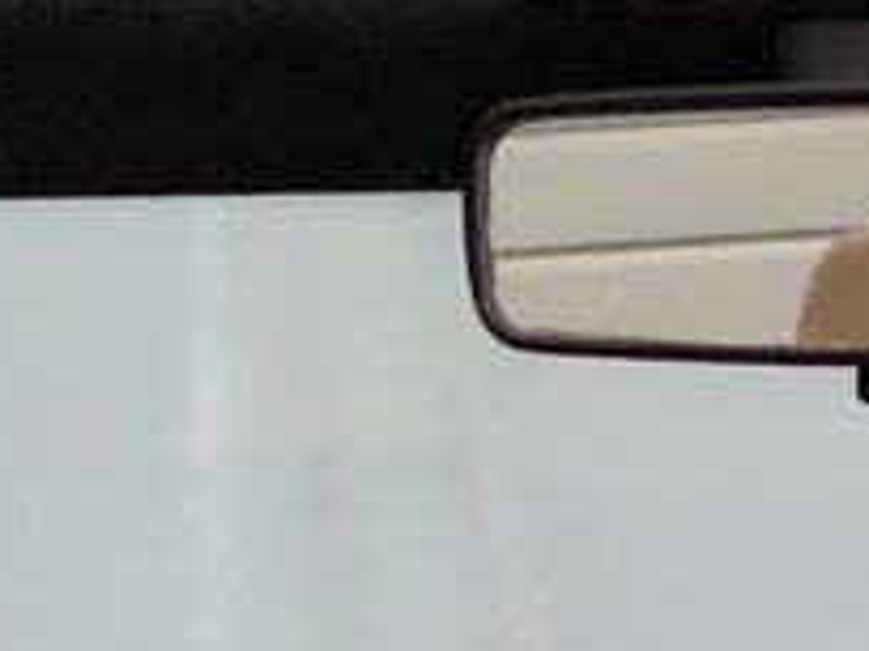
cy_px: 1319
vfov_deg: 12.6
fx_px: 2561
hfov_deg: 19.0
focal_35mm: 102
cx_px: 763
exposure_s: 1/25
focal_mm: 1.7
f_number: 2.2
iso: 1000
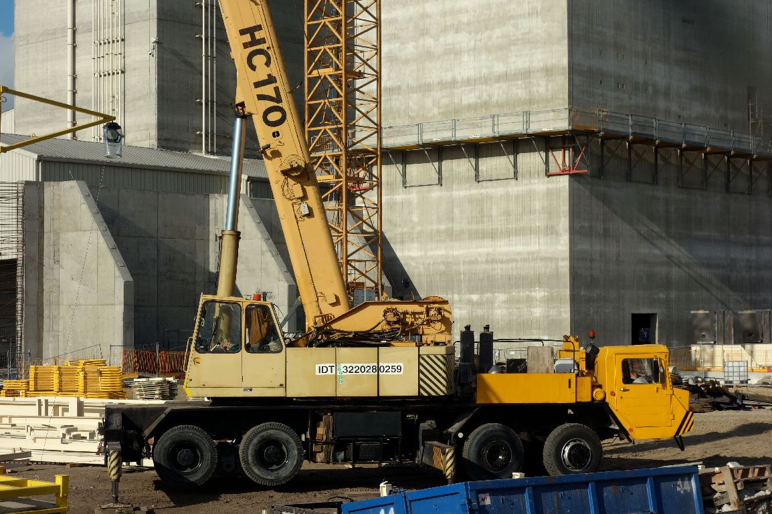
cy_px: 257
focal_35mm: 72
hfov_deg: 28.1
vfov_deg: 18.9
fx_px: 1544
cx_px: 386
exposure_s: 1/800
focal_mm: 26.89
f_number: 5.6
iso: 125
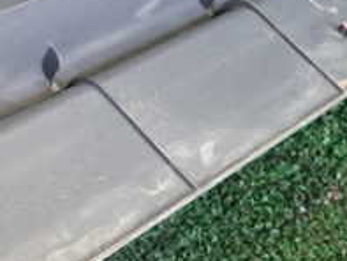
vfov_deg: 19.2
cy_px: 215
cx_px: -35
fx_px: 762
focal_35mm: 76
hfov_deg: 24.0
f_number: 2
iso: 400
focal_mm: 4.5
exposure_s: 1/30
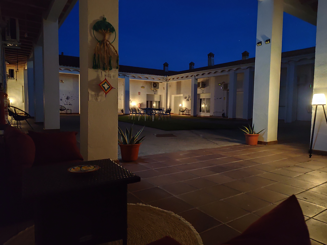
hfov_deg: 73.9
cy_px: 122
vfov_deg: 58.9
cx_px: 164
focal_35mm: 23
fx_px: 217
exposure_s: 1/6.25
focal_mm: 6.19
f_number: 1.65
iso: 12800
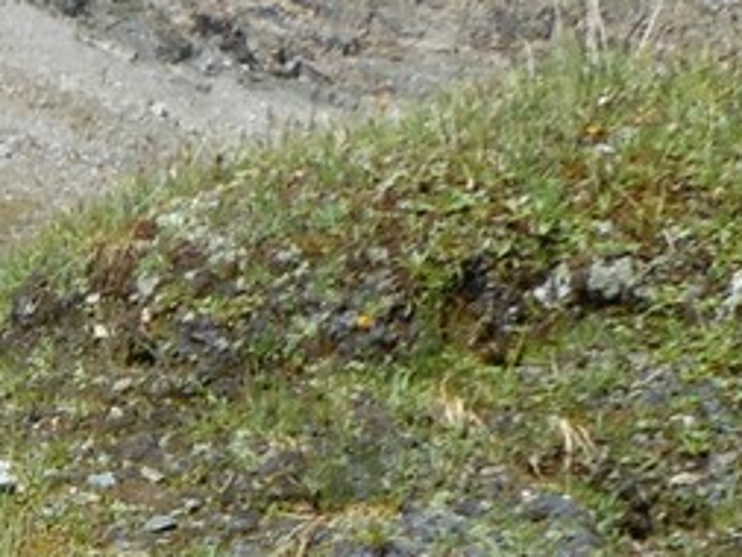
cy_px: 1120
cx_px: -836
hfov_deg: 13.0
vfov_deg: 10.6
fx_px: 2745
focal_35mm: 128
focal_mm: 4.5
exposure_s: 1/800
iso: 80
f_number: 3.2
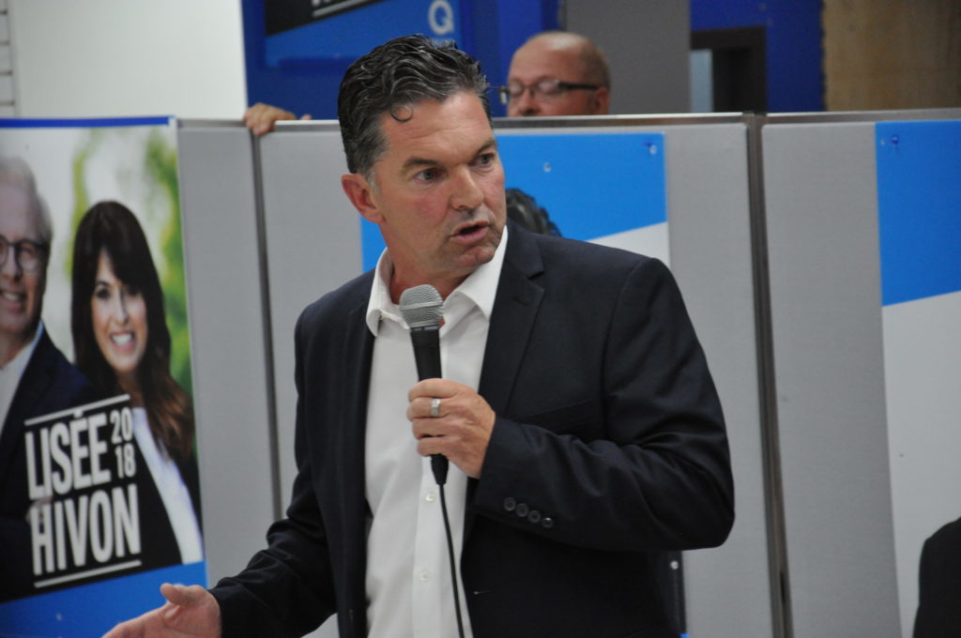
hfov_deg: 13.1
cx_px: 480
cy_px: 319
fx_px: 4199
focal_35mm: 158
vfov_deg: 8.7
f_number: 5.6
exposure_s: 1/100
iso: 1600
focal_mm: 105
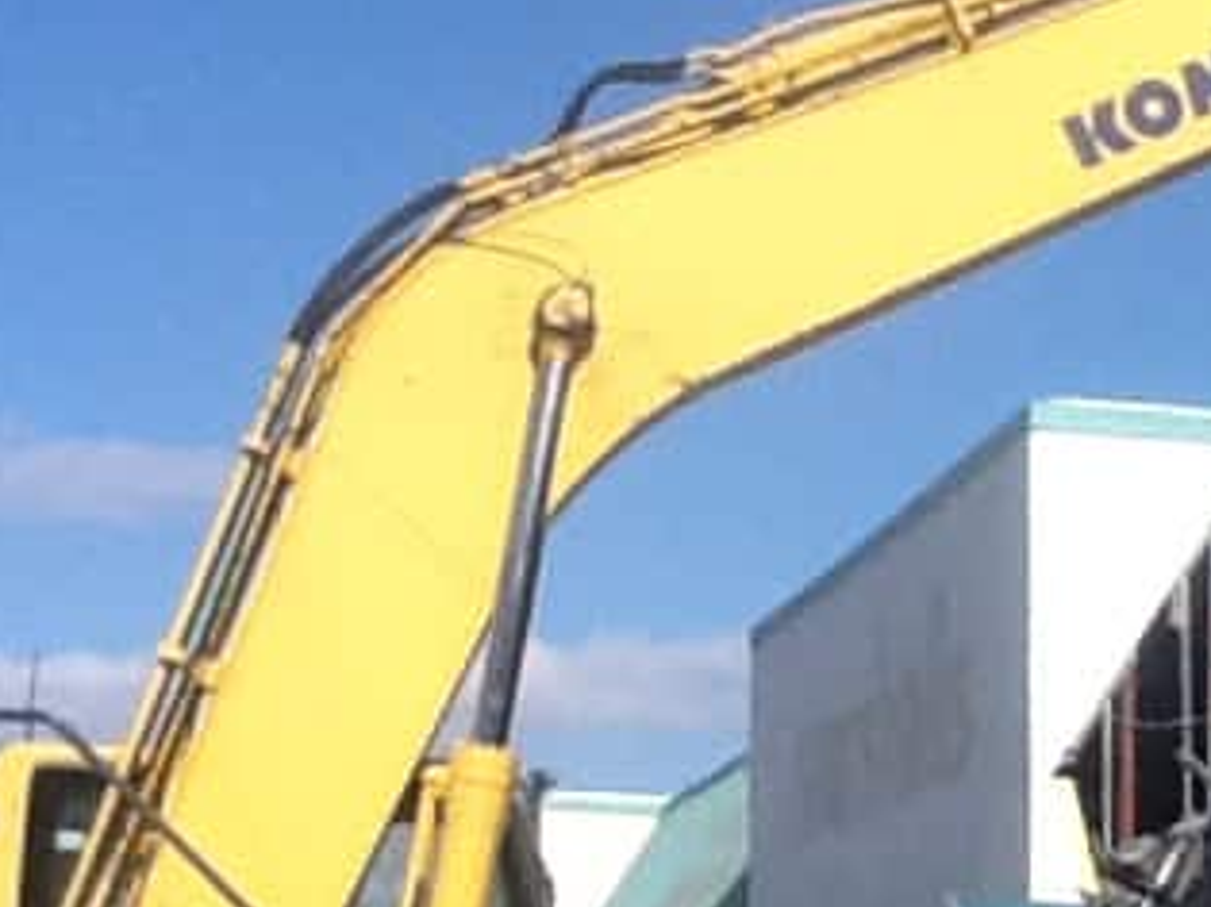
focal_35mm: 134
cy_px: 761
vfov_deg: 11.0
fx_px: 4686
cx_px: 1634
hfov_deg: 14.1
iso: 40
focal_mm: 2
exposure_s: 1/1783
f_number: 2.4
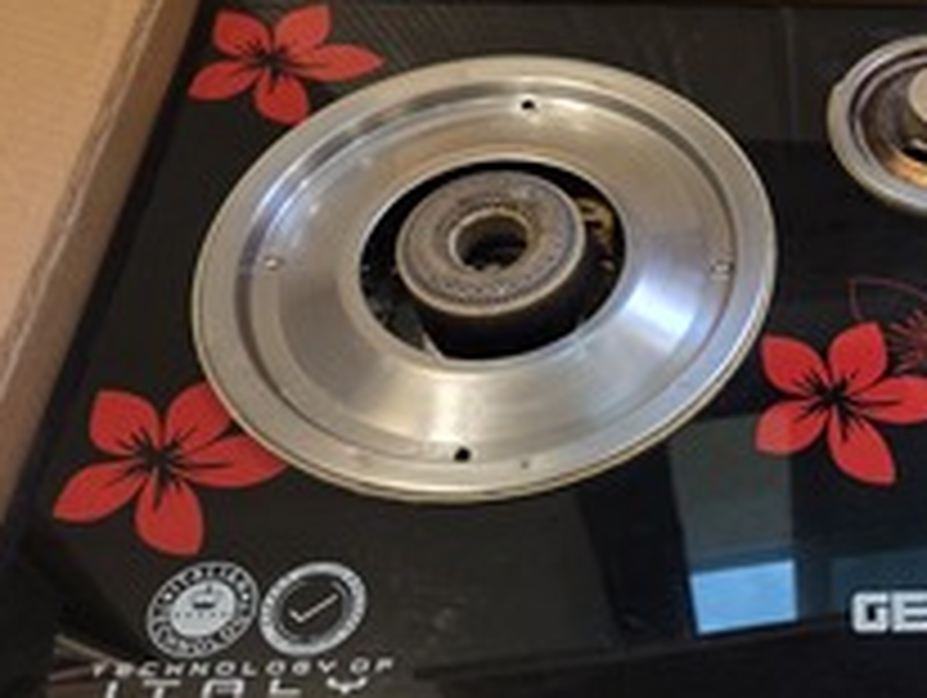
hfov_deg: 34.0
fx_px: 1367
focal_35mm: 51
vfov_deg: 28.6
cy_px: 331
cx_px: 938
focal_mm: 5.4
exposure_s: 1/100
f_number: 1.8
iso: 400
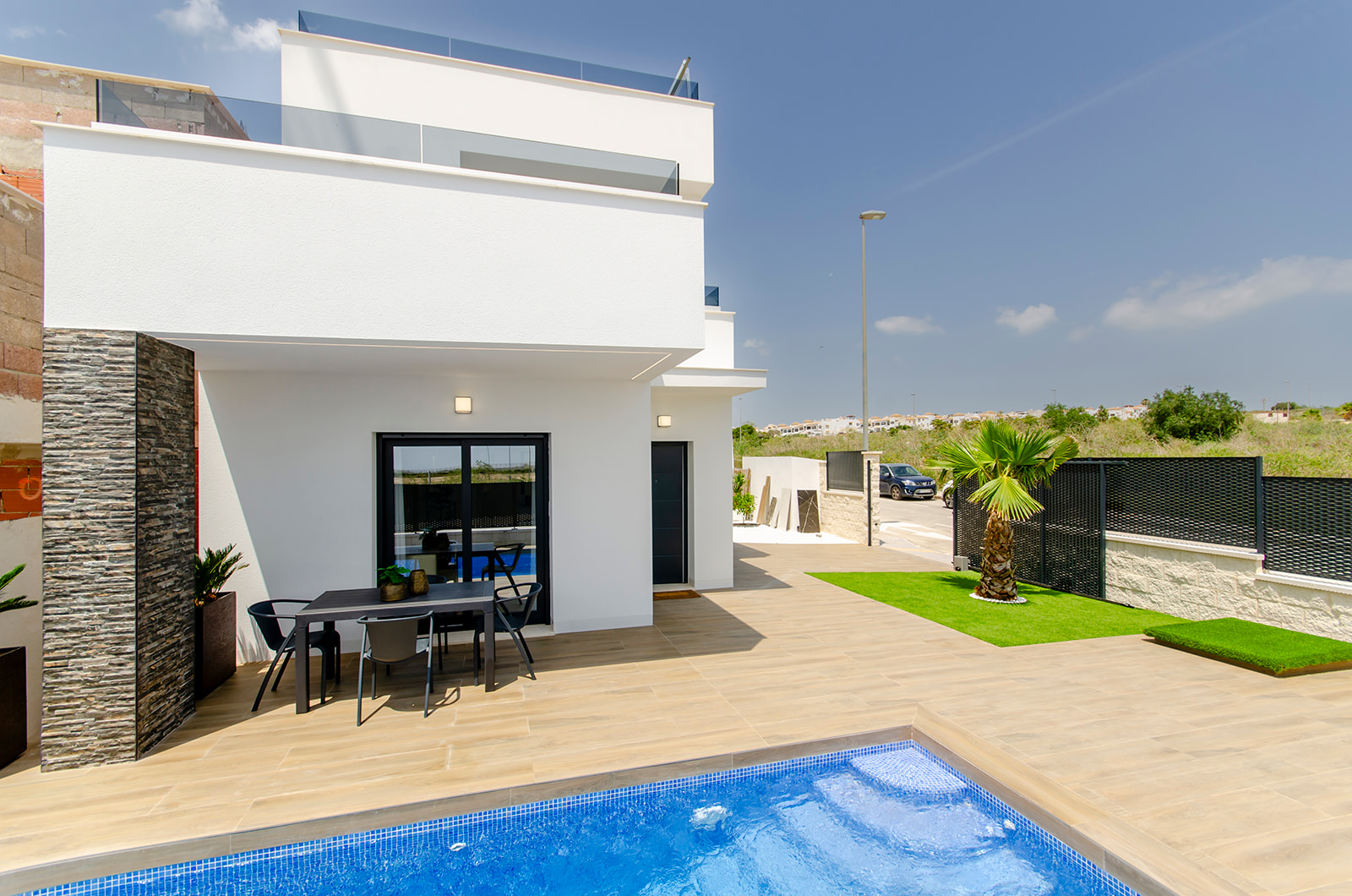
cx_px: 676
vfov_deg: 77.1
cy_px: 448
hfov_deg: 100.5
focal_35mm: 15
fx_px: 562
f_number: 9
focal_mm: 10
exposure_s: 1/200
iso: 100
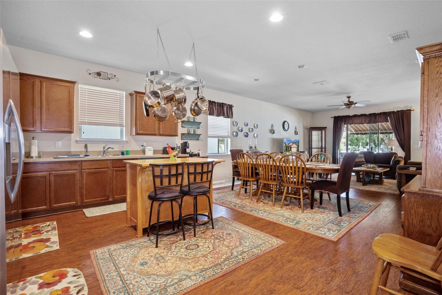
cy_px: 148
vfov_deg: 73.7
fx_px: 196
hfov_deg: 96.7
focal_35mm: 16
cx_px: 221
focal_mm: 16
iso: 400
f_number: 8
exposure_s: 3.2
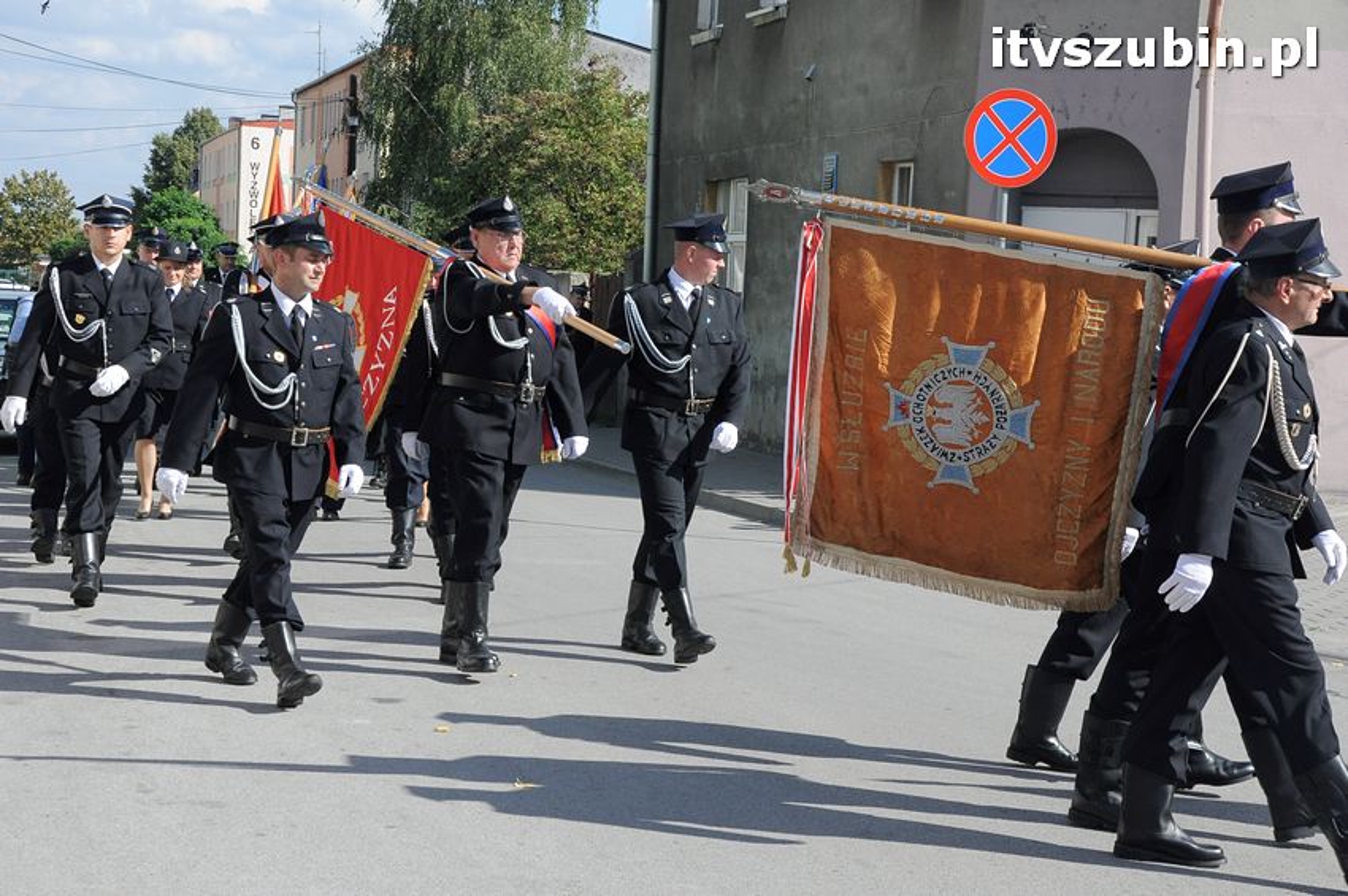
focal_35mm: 72
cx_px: 674
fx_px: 2693
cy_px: 448
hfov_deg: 28.1
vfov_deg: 18.9
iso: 800
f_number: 13
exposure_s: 1/640
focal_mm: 48
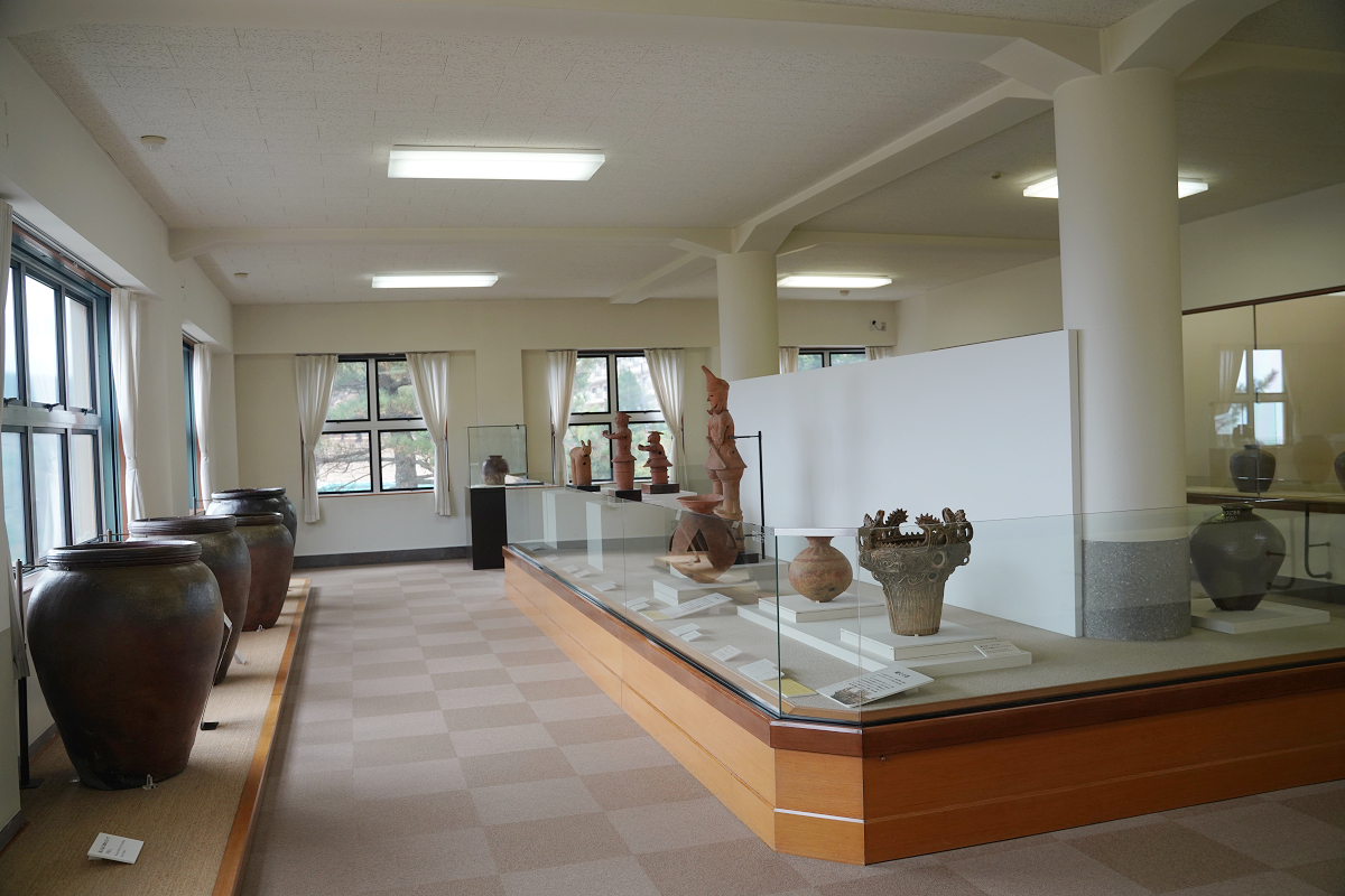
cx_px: 672
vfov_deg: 46.4
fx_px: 1046
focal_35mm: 28
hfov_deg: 65.5
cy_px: 448
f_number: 4
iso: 640
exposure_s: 1/160
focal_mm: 28
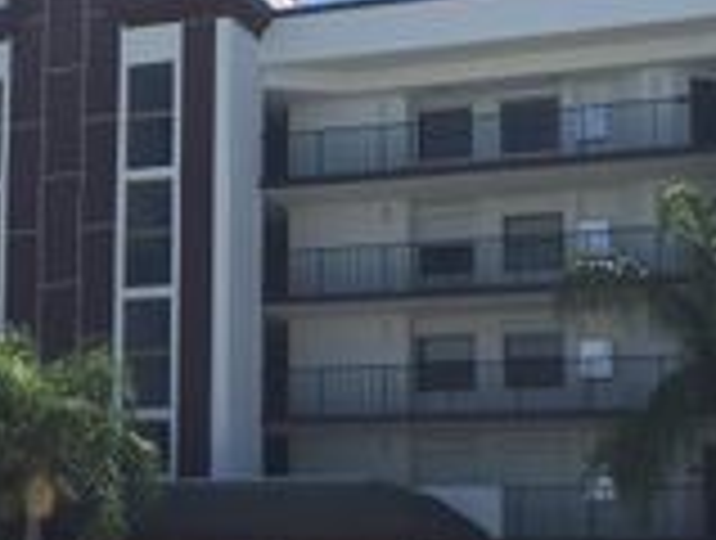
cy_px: 299
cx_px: 153
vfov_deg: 16.3
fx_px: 1887
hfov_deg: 21.3
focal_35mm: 91
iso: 25
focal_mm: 4.15
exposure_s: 1/1789
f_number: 2.2
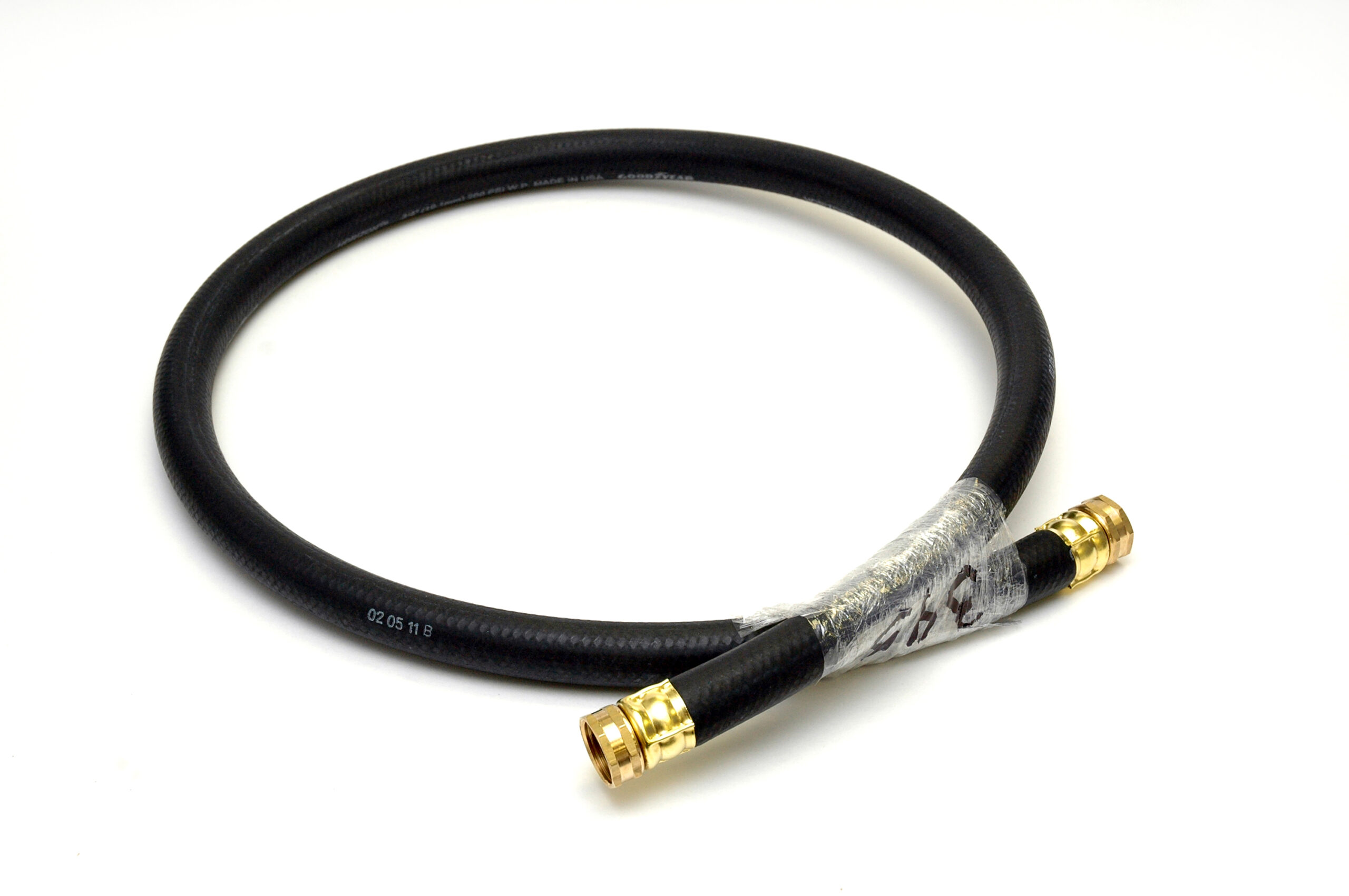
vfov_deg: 23.7
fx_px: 2134
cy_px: 448
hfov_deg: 35.1
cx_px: 674
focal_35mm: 57
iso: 640
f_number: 7.1
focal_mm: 38
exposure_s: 1/60
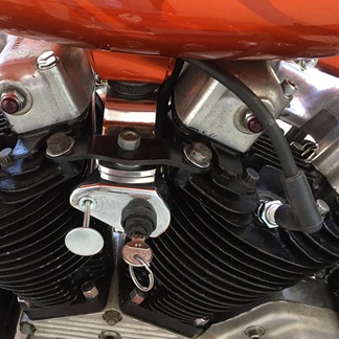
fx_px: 421
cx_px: 108
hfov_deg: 43.1
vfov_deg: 43.8
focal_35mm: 38
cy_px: 185
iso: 40
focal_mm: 4.15
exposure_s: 1/30
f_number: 2.2
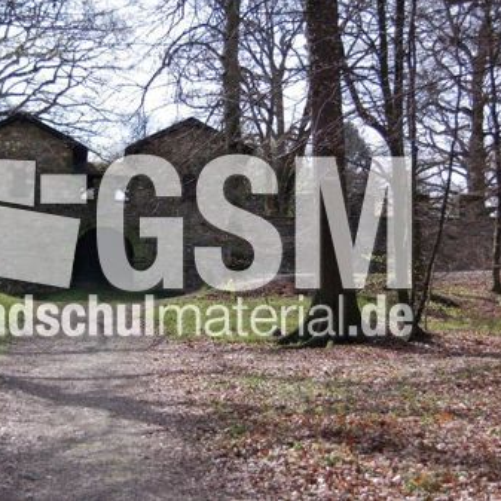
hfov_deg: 25.3
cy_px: 250
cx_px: 159
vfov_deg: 25.5
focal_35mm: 68
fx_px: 1108
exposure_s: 1/4000
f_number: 4.8
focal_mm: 35
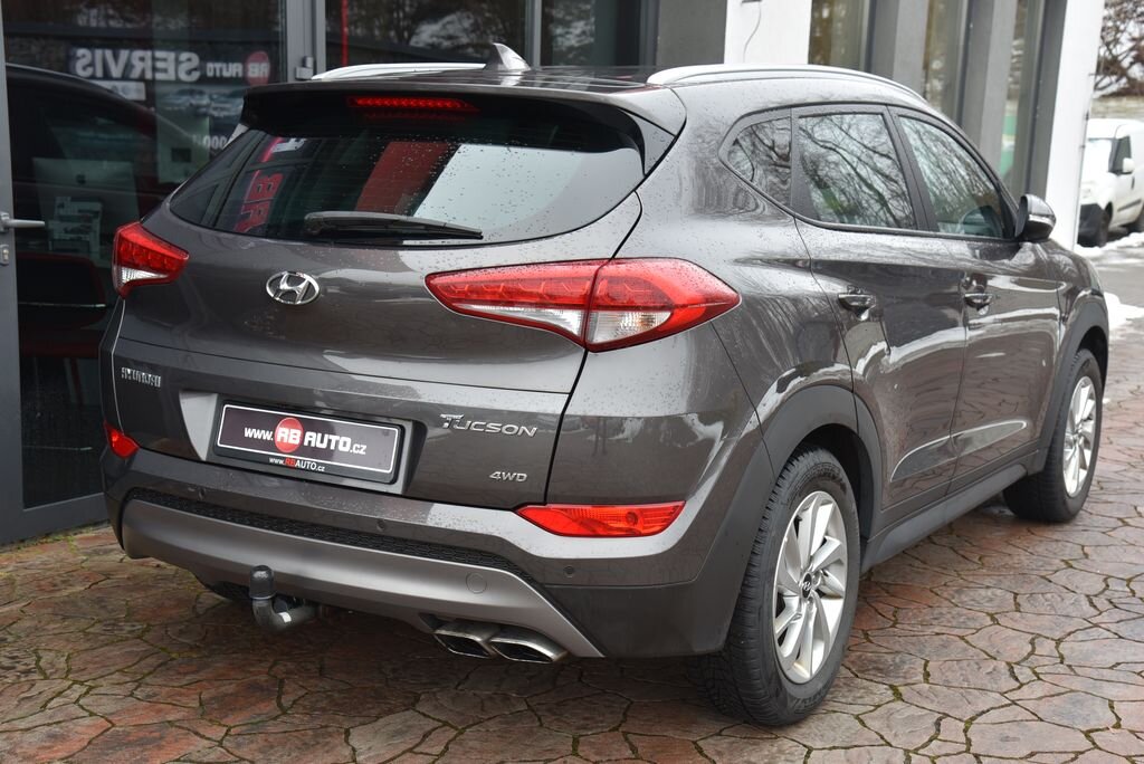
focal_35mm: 48
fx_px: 1526
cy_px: 382
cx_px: 572
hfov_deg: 41.1
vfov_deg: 28.1
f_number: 6.3
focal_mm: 48
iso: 500
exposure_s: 1/160
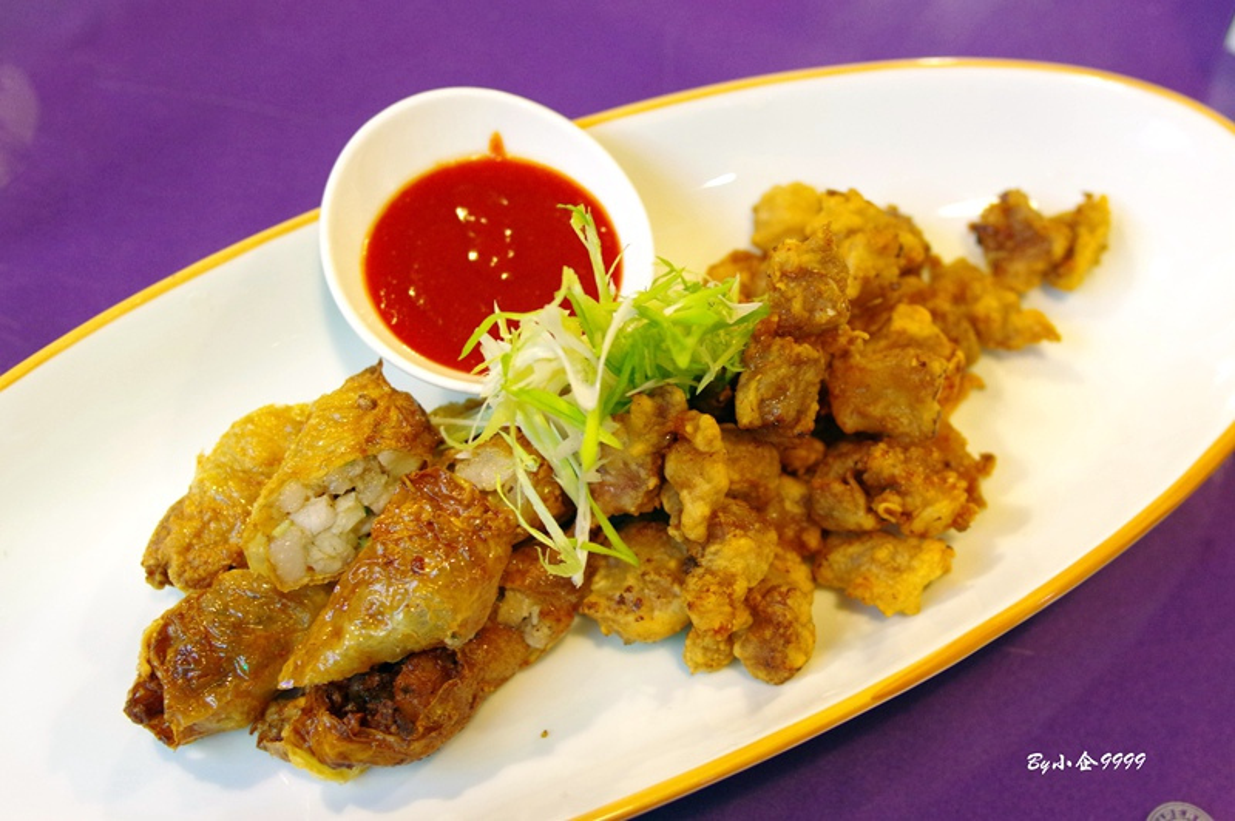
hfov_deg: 42.8
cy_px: 410
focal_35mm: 46
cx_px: 618
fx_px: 1577
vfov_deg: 29.2
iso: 1600
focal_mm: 31
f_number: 3.5
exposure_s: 1/30
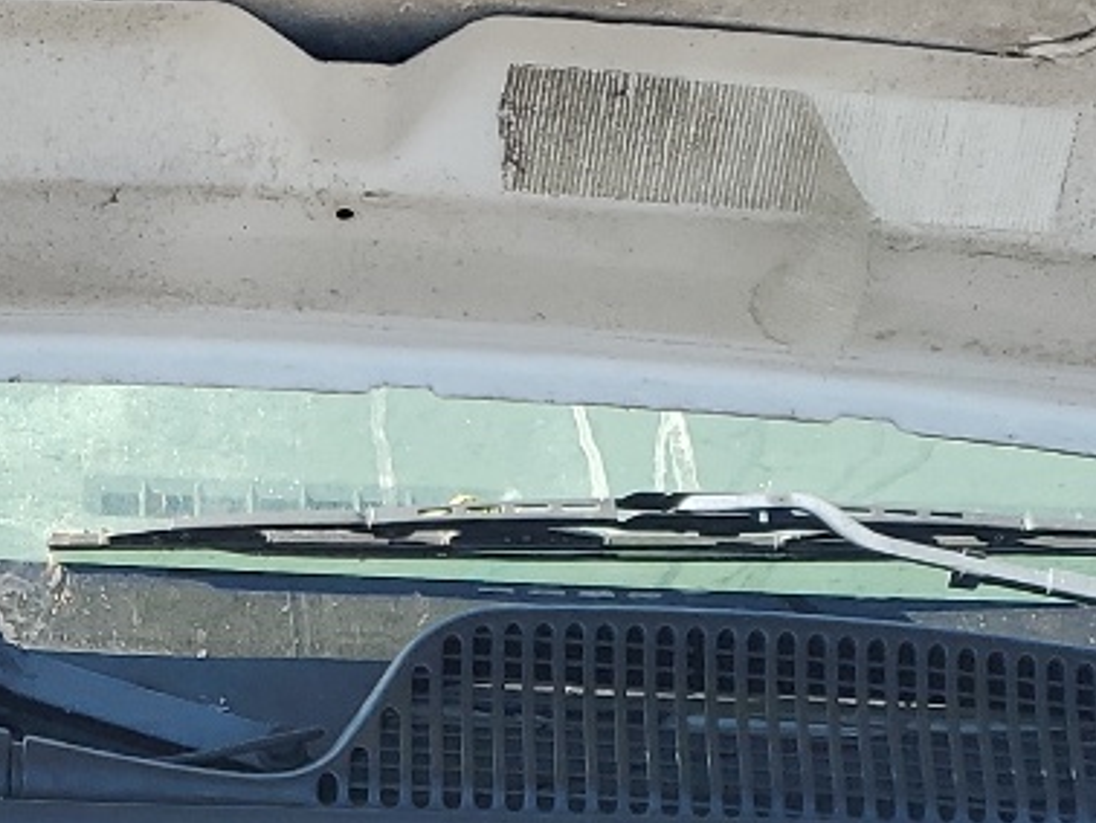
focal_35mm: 110
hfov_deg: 17.8
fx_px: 3485
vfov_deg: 13.0
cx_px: 389
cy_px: 1064
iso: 50
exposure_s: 1/909
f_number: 1.5
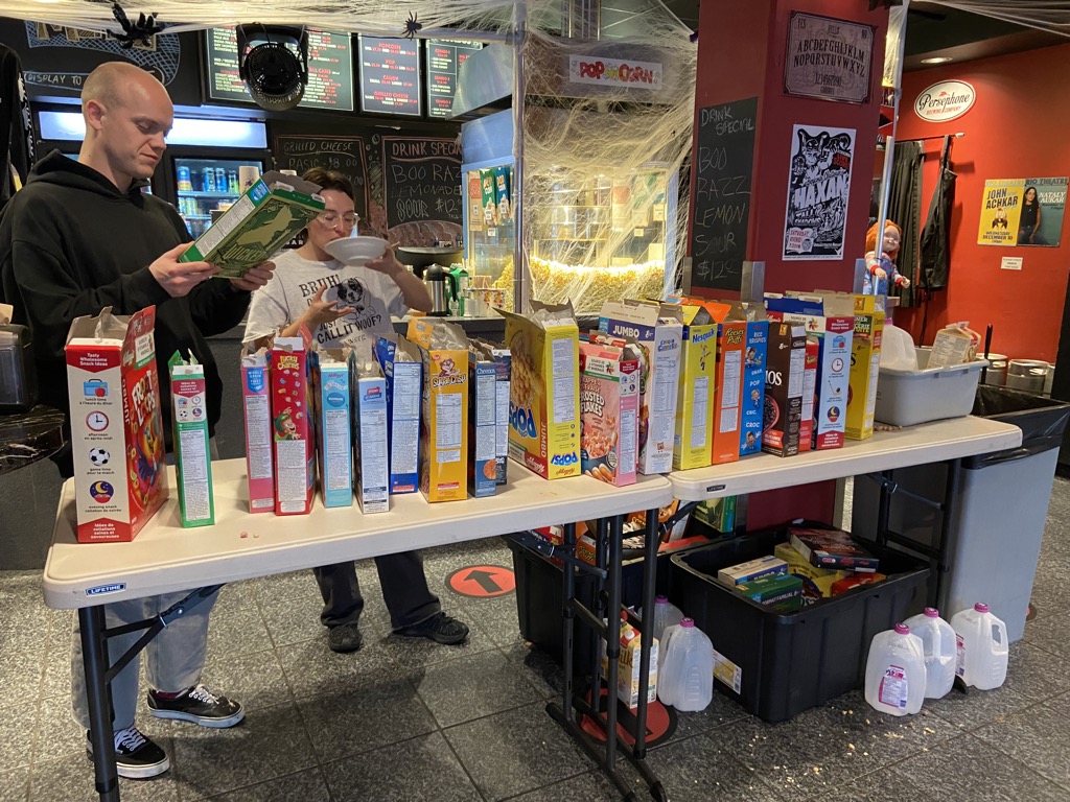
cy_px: 401
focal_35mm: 26
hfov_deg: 67.3
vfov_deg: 53.1
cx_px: 535
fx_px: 804
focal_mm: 4.25
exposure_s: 1/40
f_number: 1.8
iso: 320
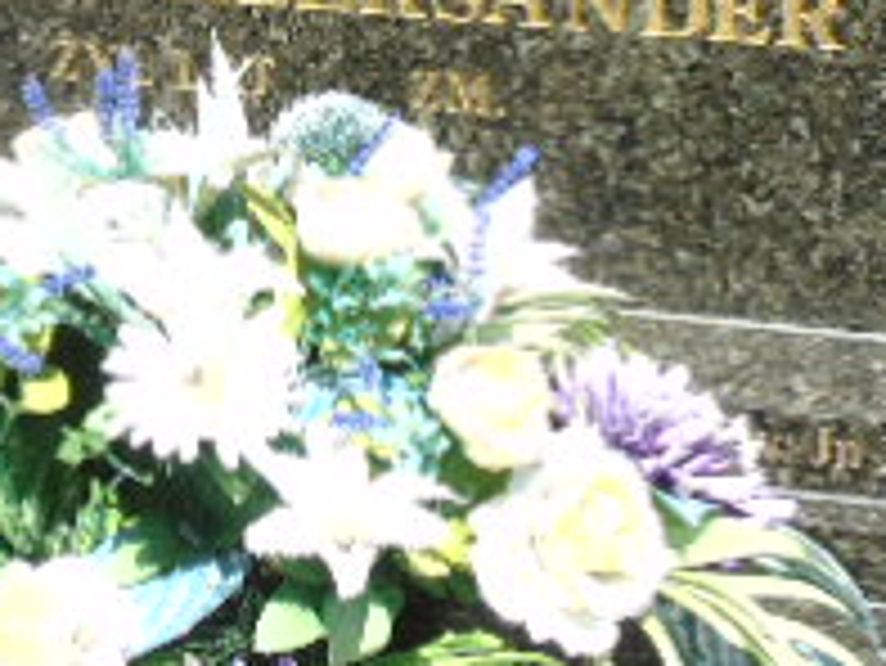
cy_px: -184
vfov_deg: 11.2
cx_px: 225
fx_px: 3329
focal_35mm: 130
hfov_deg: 15.1
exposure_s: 1/500
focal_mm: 7.1
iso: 80
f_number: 3.9
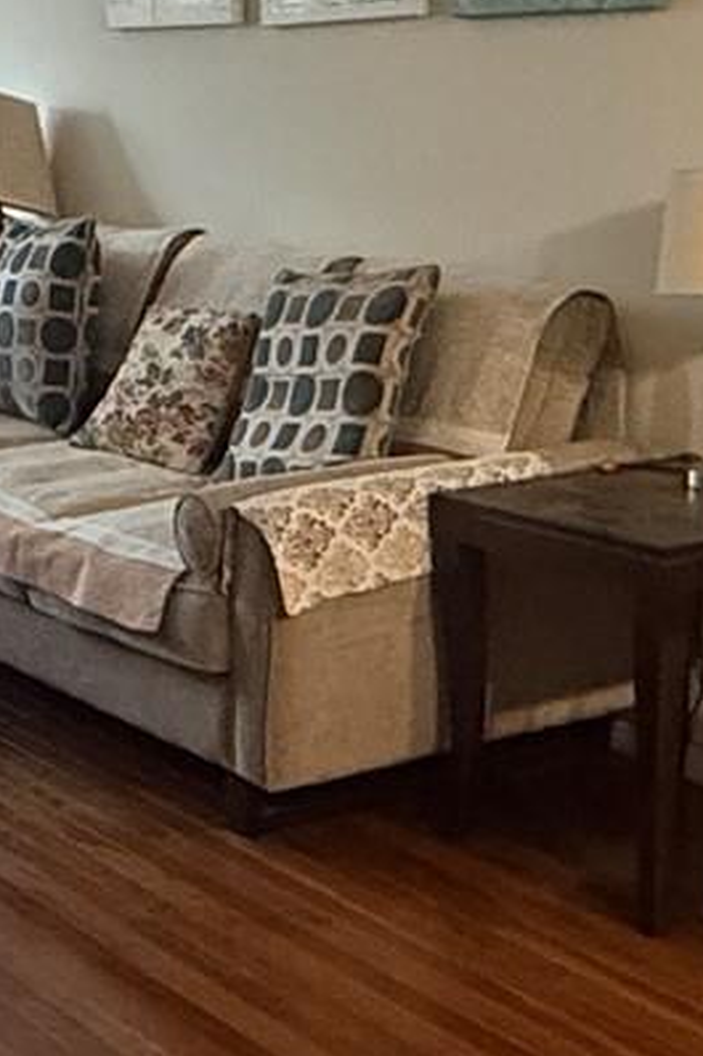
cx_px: 268
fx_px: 2199
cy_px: 318
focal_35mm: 75
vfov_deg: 26.8
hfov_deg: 18.1
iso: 800
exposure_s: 1/60
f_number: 2.2
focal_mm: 2.22
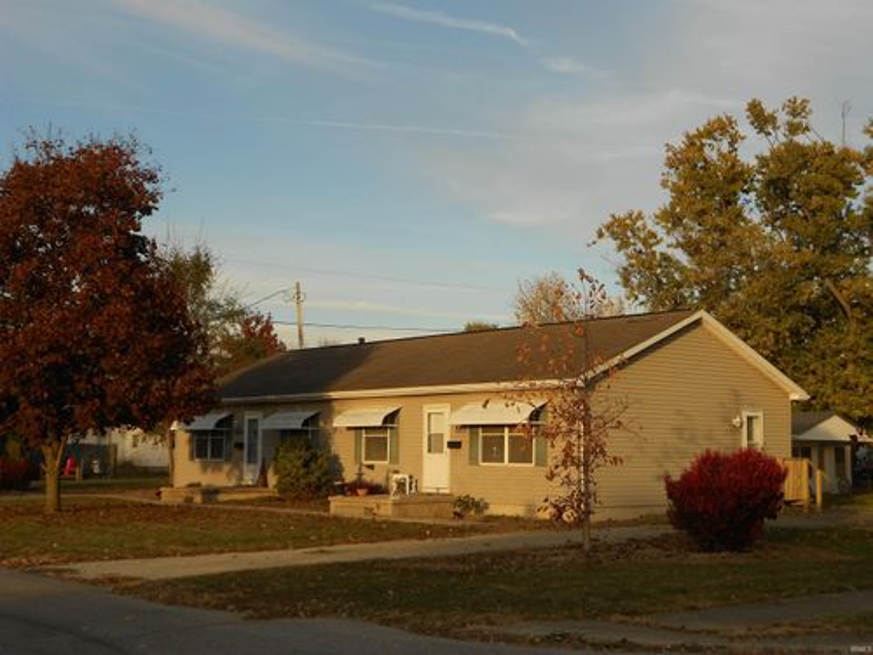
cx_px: 436
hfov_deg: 38.9
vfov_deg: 29.7
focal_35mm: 49
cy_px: 328
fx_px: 1236
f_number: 4.5
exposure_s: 1/320
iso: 80
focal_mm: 8.8
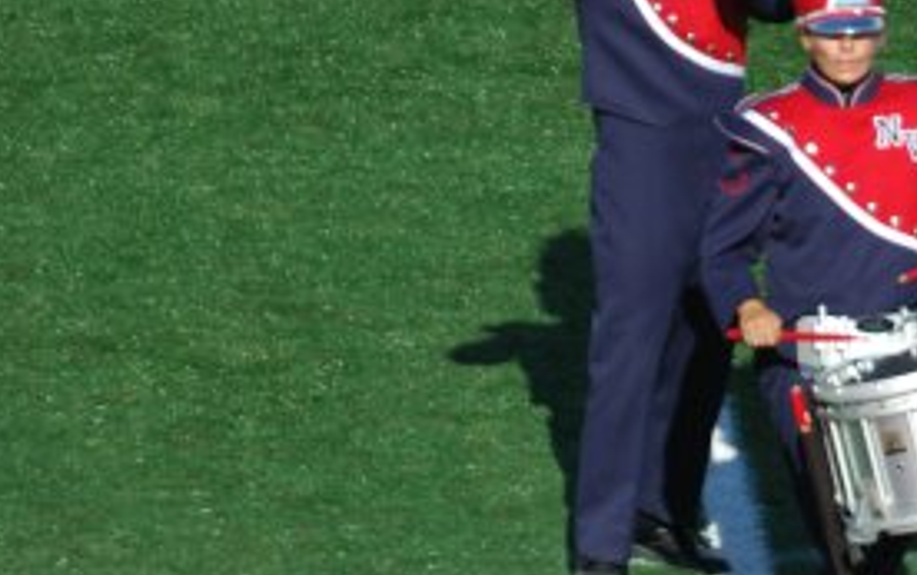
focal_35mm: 1327
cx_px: 640
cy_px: 562
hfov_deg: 1.6
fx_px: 33190
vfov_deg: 1.0
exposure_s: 1/1000
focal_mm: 400
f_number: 5.6
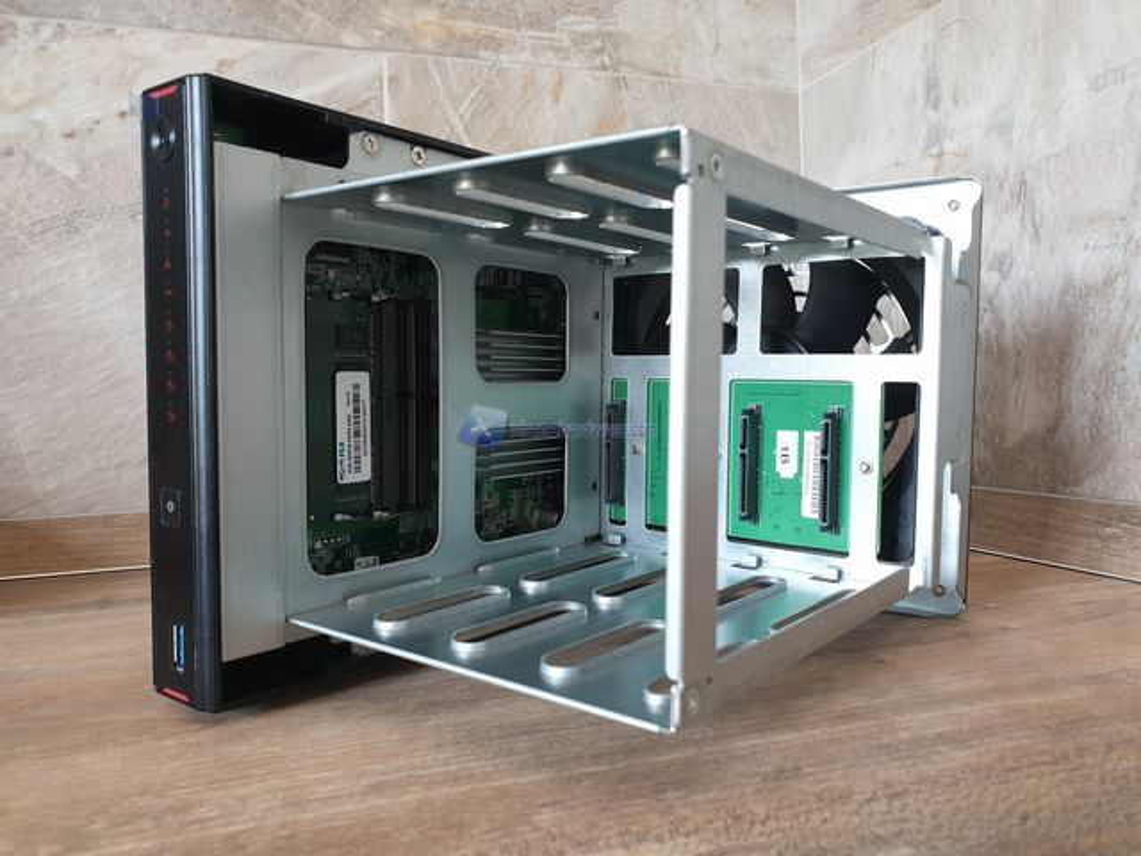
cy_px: 428
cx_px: 570
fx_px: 857
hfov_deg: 67.3
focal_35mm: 26
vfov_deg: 53.1
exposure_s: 1/50
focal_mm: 4.3
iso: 100
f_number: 2.4
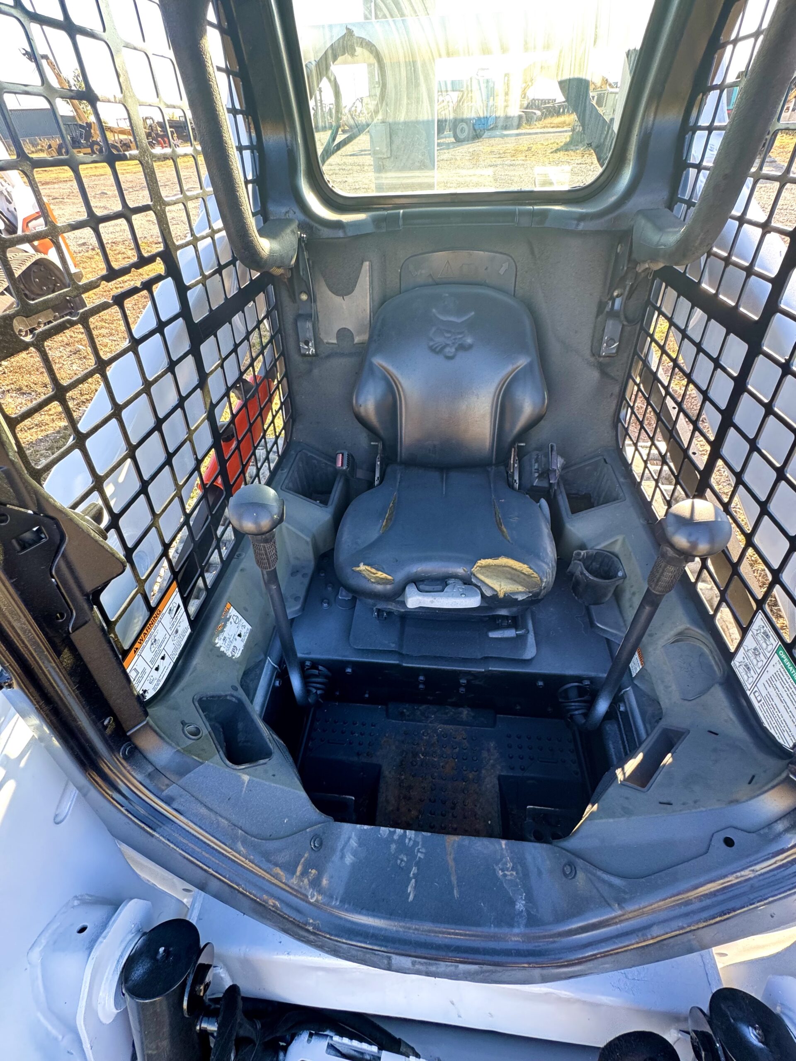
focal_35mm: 14
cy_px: 530
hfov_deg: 85.7
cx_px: 398
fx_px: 429
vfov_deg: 102.1
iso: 125
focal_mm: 2.22
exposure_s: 1/99
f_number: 2.2
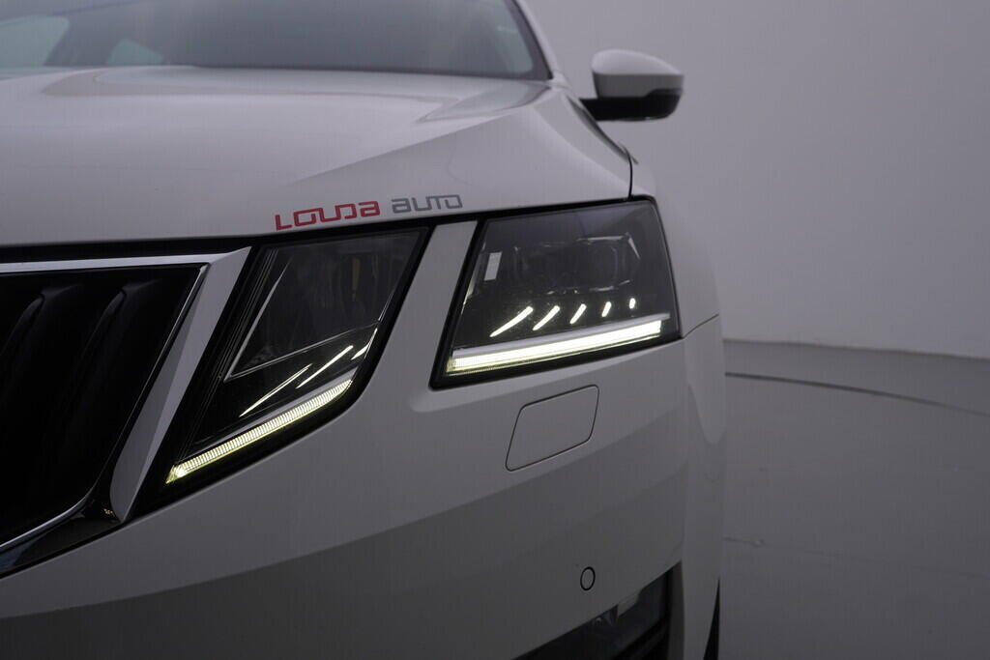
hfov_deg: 53.1
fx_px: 990
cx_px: 495
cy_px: 330
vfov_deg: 36.9
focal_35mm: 36
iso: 125
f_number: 5.6
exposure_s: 1/160
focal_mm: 24
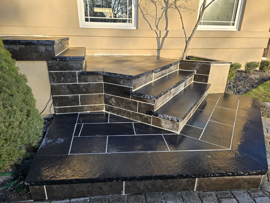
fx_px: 179
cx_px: 135
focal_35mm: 23
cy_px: 102
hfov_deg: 73.9
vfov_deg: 58.9
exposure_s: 1/180
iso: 12
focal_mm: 6.3
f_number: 1.7
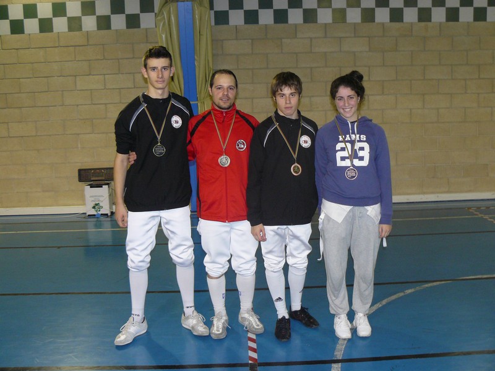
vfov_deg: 39.7
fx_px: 515
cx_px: 248
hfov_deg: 51.4
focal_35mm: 36
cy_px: 186
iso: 200
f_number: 2.8
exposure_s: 1/30
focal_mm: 6
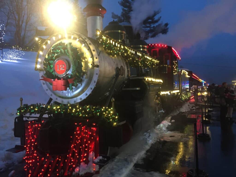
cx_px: 118
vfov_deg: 48.2
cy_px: 88
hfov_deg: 61.7
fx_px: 198
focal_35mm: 29
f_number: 2.2
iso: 250
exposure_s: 1/17
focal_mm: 4.15
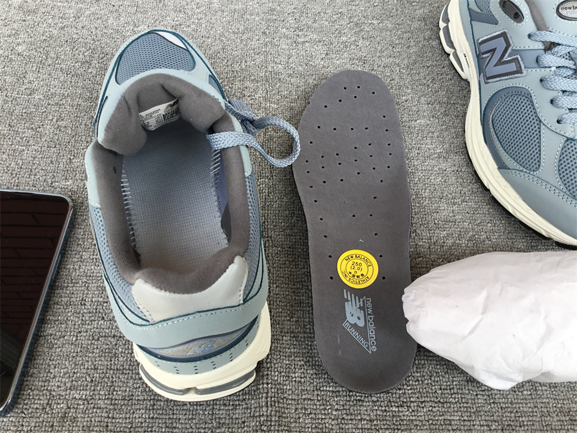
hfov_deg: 58.4
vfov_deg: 45.4
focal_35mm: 31
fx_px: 517
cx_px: 288
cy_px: 216
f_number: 2.4
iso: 25
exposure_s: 1/278
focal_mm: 3.3
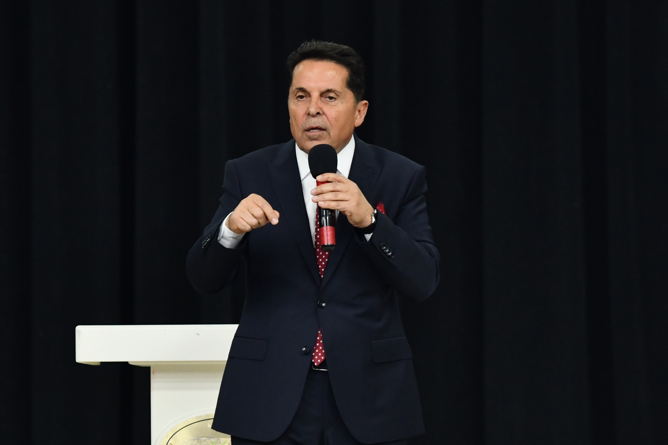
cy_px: 222
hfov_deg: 13.7
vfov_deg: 9.1
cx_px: 334
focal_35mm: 150
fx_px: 2783
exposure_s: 1/200
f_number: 2.8
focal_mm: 150
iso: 1250
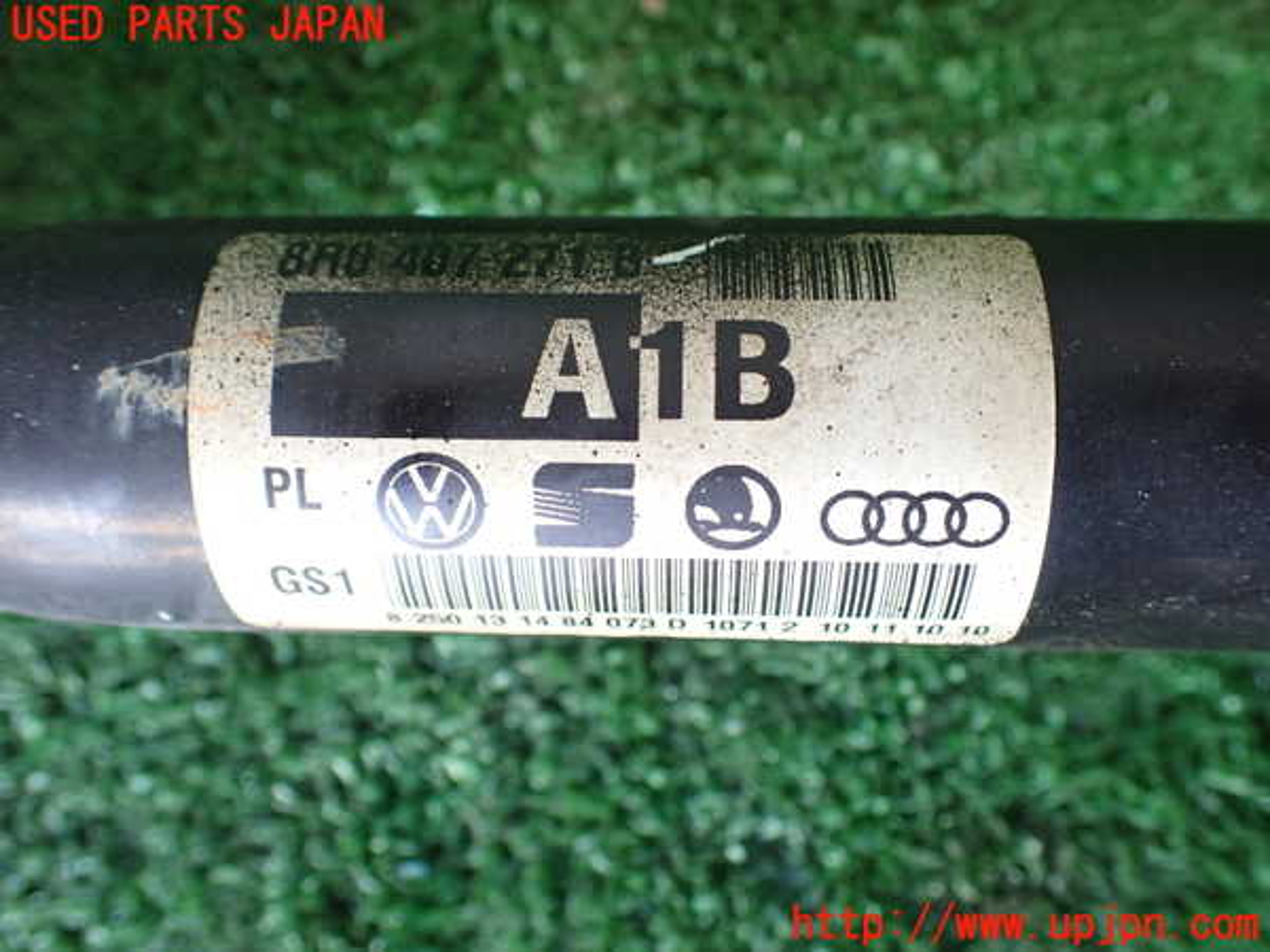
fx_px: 1101
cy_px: 476
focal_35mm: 30
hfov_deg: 60.0
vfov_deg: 46.8
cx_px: 635
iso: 500
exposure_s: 1/125
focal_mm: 5.4
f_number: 2.3
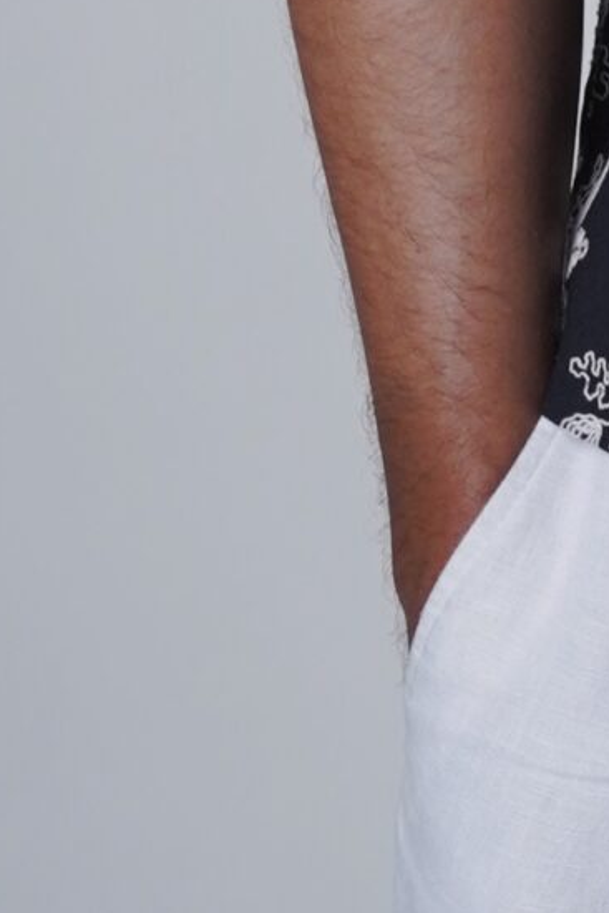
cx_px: 1264
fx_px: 6136
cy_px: -1059
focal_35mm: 242
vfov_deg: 8.0
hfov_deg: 5.5
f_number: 8
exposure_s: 1/200
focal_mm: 35
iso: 500
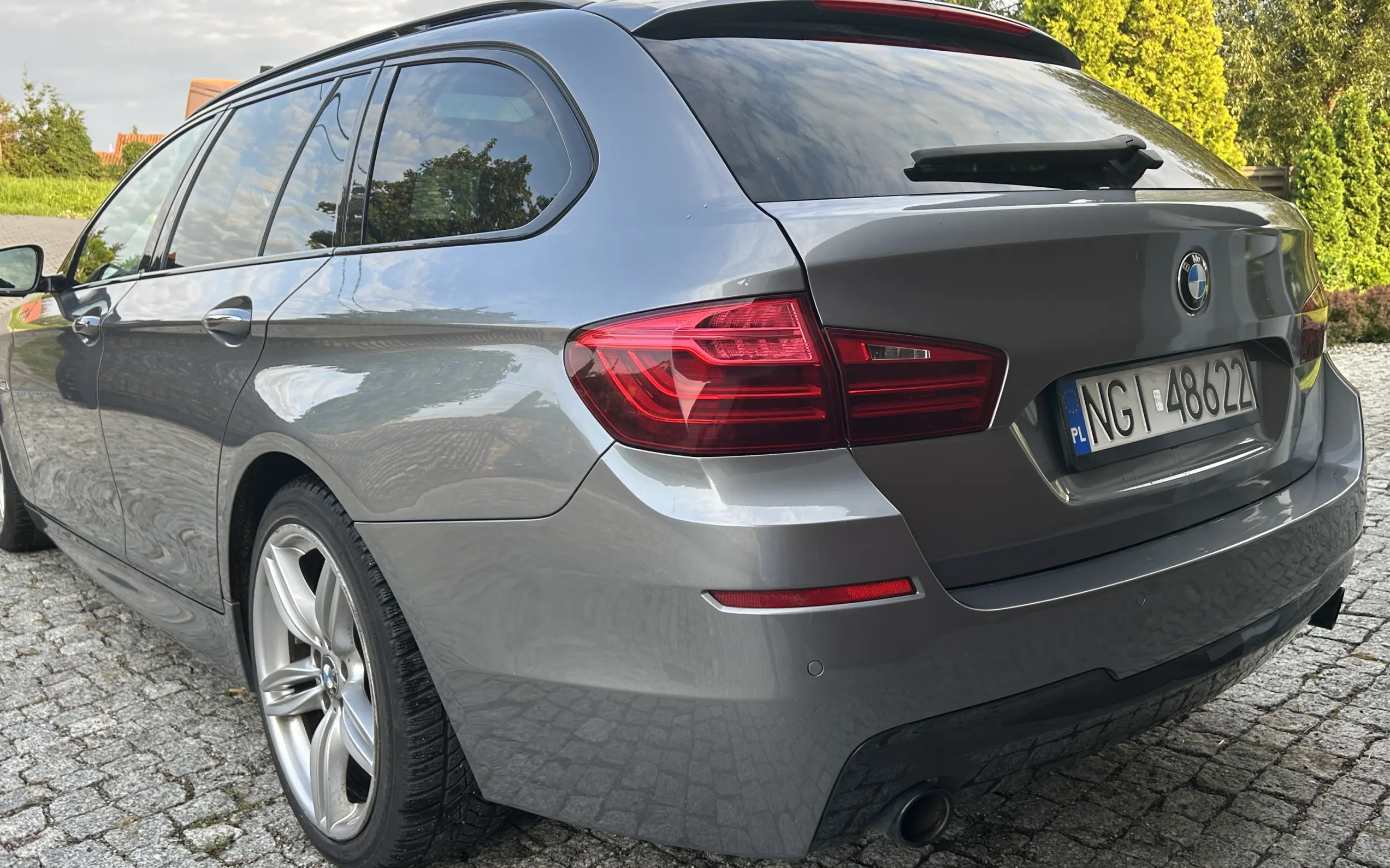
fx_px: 1174
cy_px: 416
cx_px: 711
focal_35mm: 31
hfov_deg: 61.2
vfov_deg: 40.6
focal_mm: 5.7
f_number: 1.5
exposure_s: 1/255
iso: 40
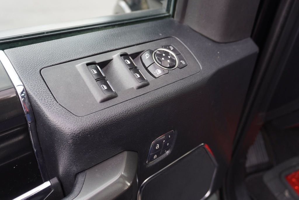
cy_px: 100
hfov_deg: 61.9
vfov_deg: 43.7
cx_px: 150
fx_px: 249
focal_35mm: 30
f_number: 4
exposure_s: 1/60
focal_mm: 20
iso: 200
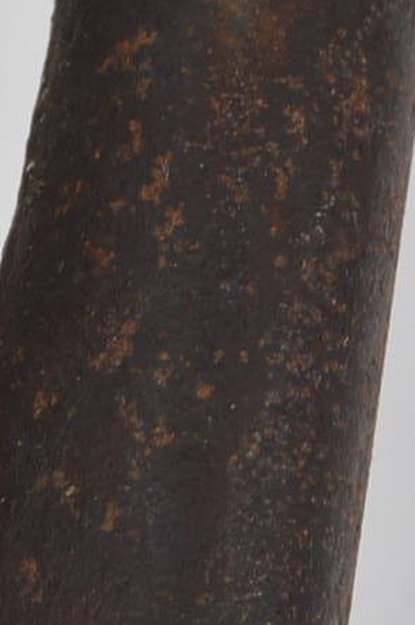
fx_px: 7979
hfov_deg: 3.0
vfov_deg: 4.5
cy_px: 629
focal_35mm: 460
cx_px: -24
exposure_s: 1/80
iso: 100
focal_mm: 45
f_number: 9
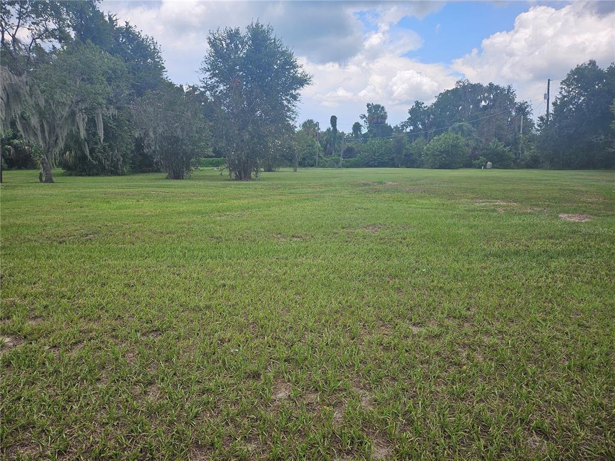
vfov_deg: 56.8
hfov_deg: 71.6
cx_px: 308
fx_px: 426
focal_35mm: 24
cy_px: 230
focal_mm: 5
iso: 50
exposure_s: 1/2693
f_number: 1.8
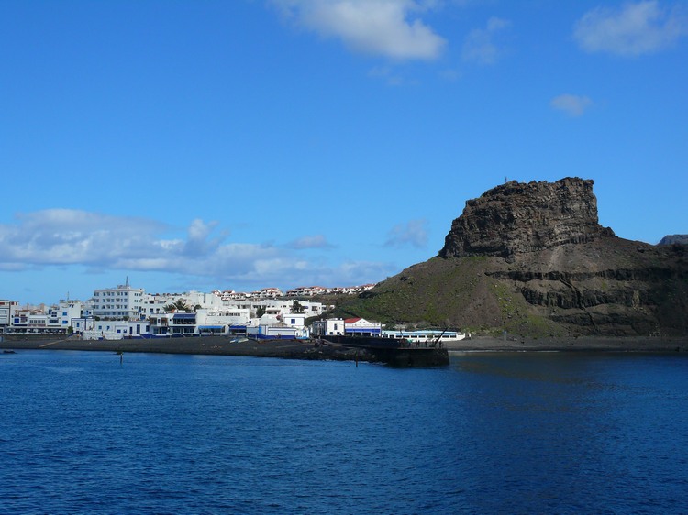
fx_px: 854
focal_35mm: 43
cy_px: 258
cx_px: 344
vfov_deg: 33.6
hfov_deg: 43.9
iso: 100
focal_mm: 9.1
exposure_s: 1/320
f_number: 5.6
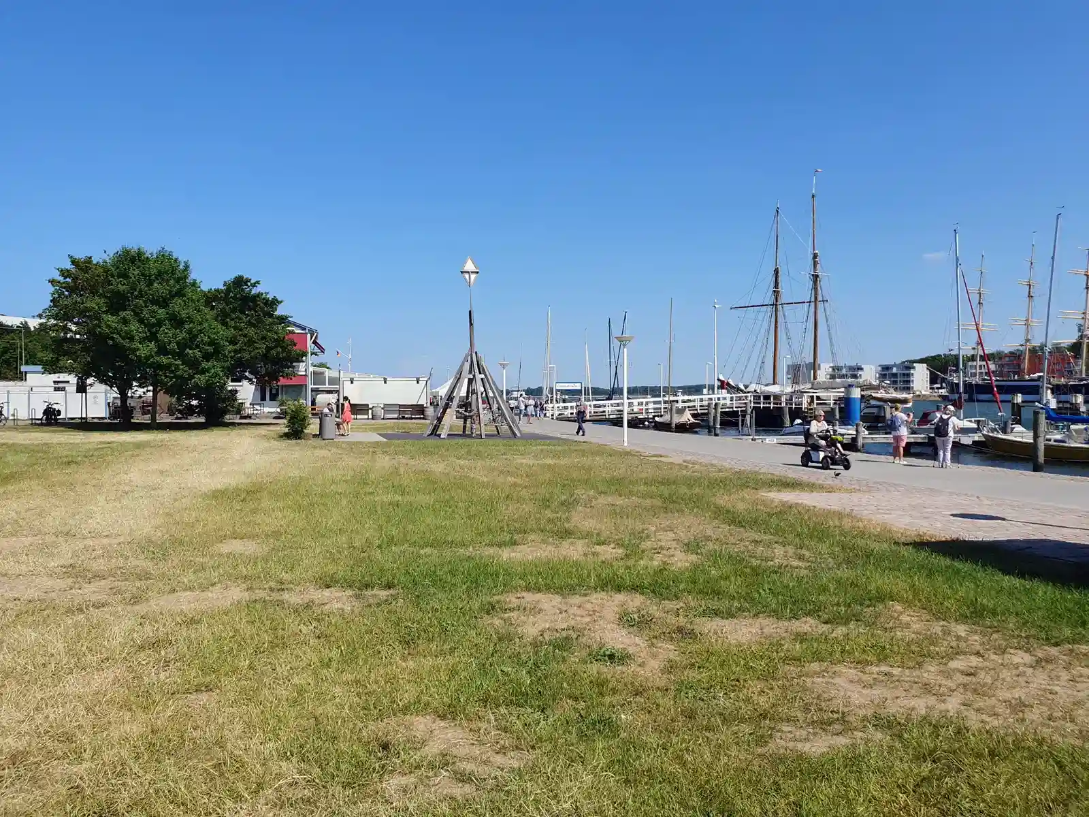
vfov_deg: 53.1
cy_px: 408
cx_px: 544
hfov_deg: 67.3
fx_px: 818
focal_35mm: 26
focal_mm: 4.3
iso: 50
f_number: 2.4
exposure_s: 1/2176
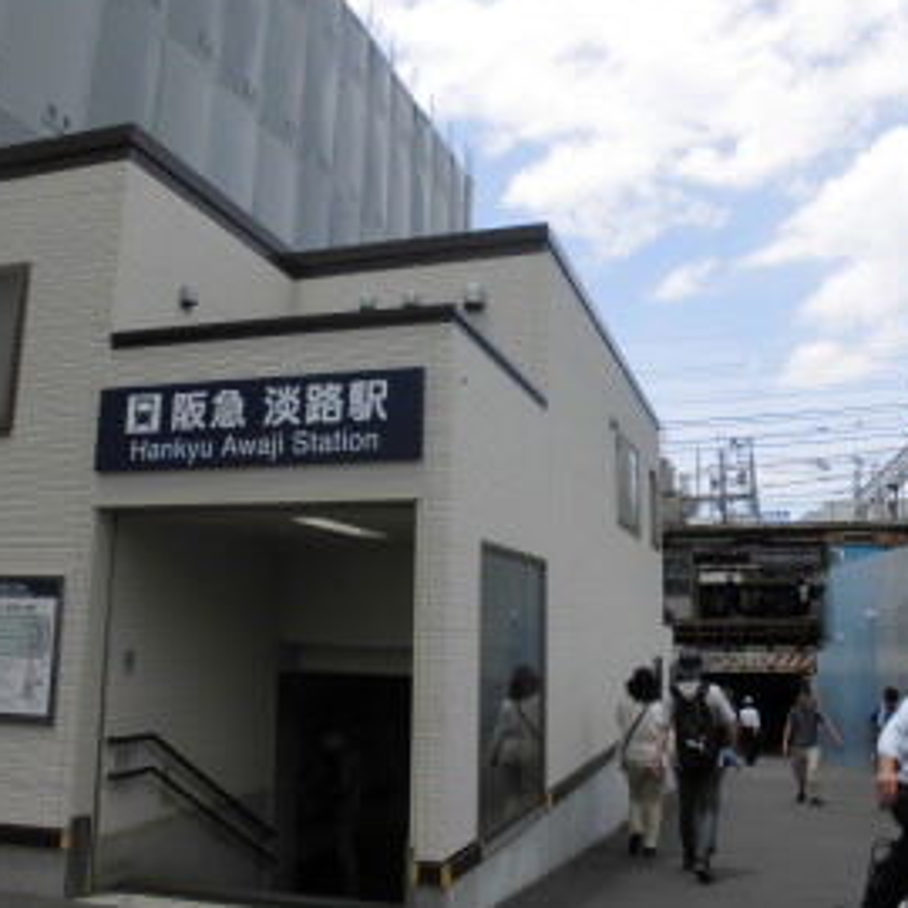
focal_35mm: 34
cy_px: 410
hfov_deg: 48.4
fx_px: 1009
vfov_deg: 48.4
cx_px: 494
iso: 100
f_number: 3.5
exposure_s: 1/500
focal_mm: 4.6
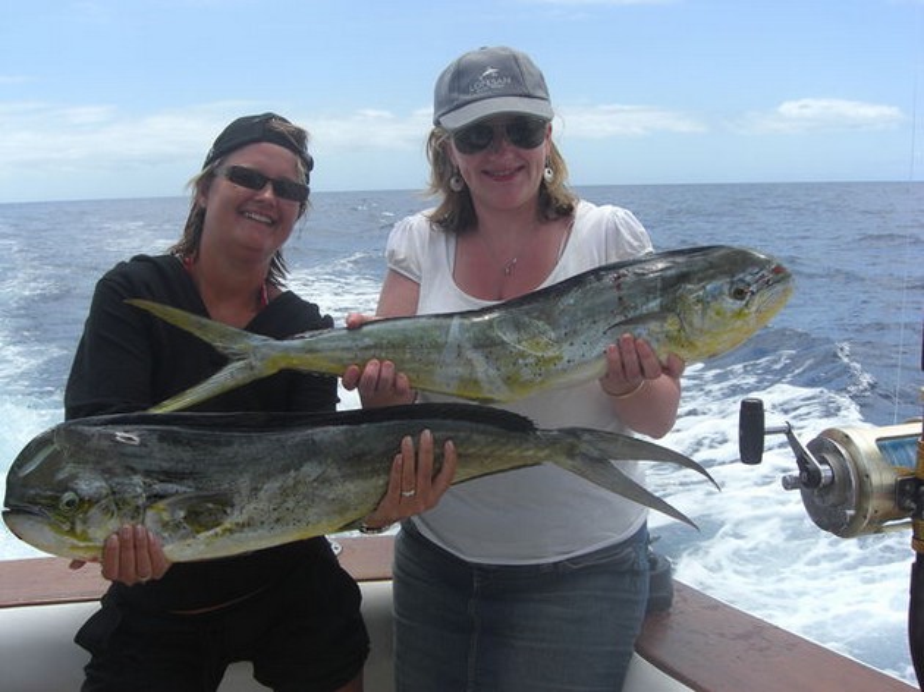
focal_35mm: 38
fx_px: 1014
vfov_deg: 37.7
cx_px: 462
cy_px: 346
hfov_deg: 49.0
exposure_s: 1/800
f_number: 4
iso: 80
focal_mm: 7.9
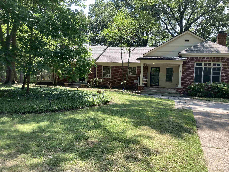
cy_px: 86
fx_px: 185
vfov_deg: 49.7
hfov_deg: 63.4
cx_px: 114
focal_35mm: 28
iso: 20
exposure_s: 1/387
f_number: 1.8
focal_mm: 3.99
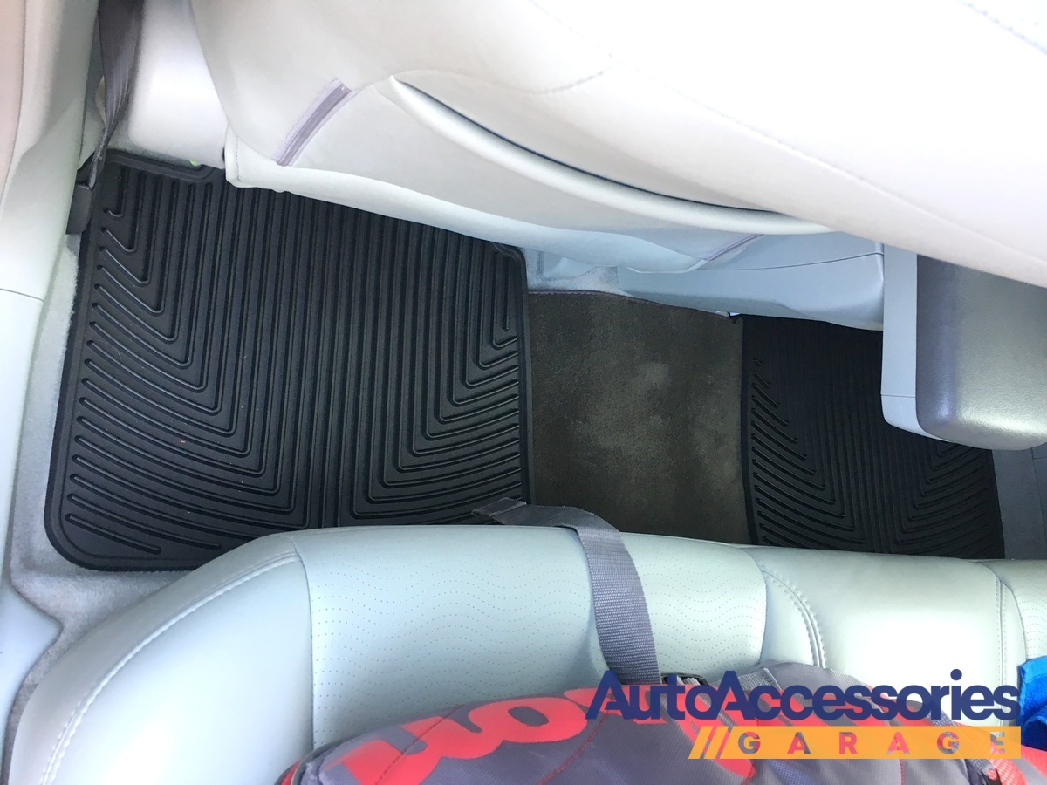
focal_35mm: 29
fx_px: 877
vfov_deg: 48.2
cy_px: 392
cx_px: 524
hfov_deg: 61.7
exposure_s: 1/30
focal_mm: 4.15
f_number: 2.2
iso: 64
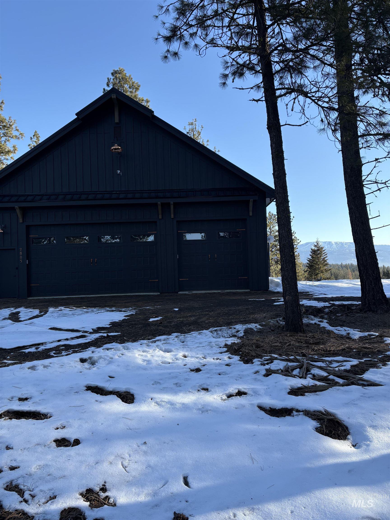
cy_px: 260
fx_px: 391
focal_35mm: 26
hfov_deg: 53.1
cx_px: 195
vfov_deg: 67.3
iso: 64
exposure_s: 1/1311
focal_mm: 5.96
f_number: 1.6
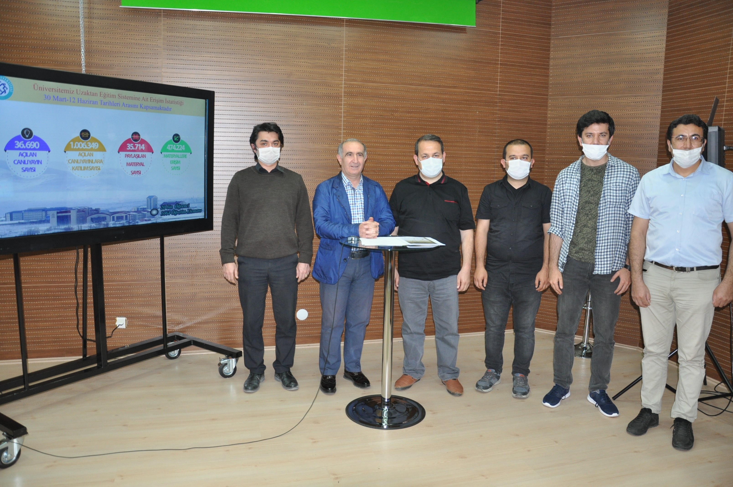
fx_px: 549
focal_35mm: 27
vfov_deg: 47.8
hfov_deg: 67.4
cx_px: 366
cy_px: 244
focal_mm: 18
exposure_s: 1/60
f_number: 3.5
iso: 800
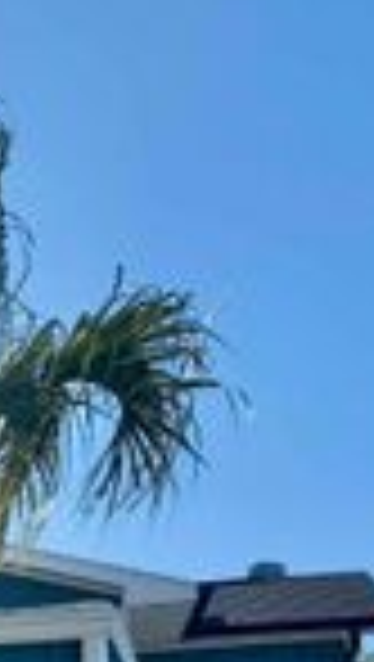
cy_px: 790
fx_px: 1565
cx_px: -599
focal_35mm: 89
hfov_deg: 10.9
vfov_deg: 22.1
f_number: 1.78
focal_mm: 6.76
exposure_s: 1/6711
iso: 80
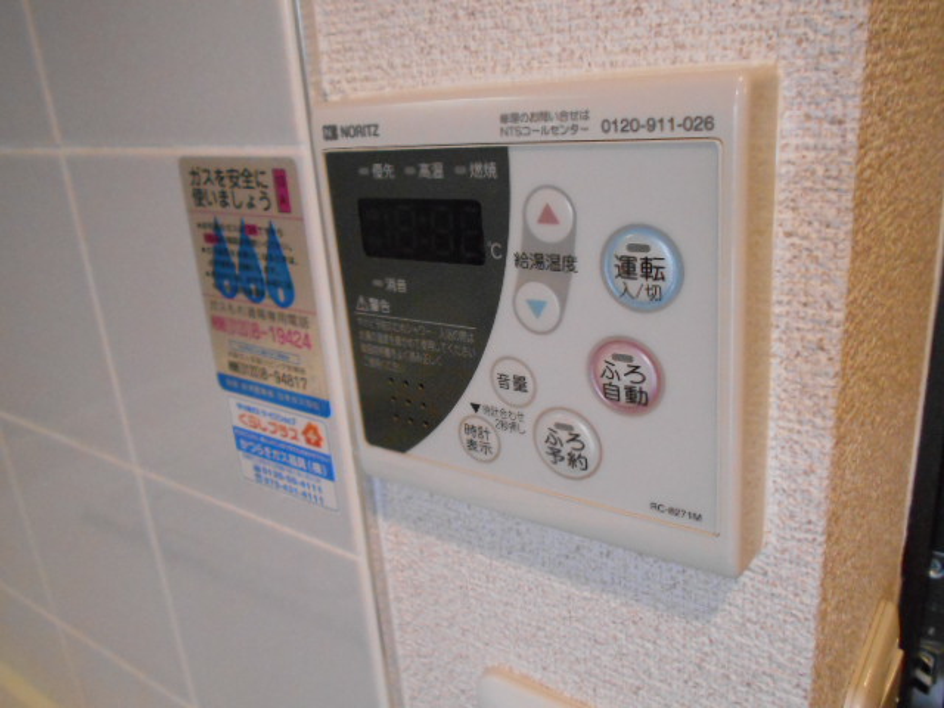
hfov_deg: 60.0
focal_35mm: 30
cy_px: 354
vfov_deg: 46.8
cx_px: 472
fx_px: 818
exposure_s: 1/80
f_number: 3.4
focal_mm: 5.1
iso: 800
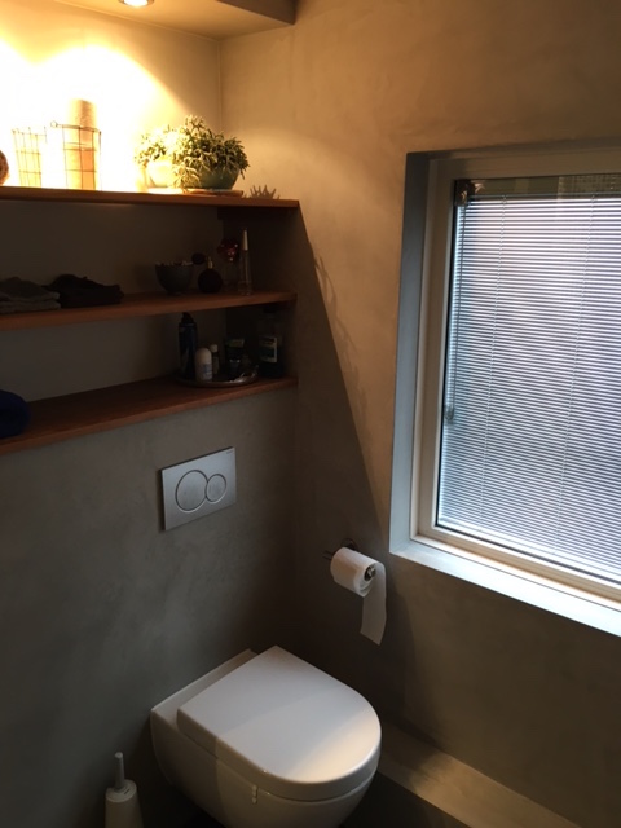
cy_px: 414
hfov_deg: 48.2
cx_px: 310
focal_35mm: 29
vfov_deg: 61.7
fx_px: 694
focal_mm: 4.15
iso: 100
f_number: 2.2
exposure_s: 1/33
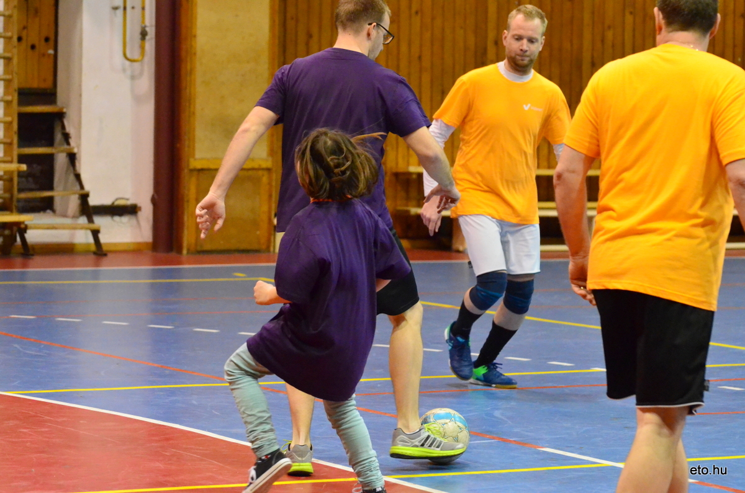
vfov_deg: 9.1
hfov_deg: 13.7
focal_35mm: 150
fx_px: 3098
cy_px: 246
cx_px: 372
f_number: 5
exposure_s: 1/500
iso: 6400
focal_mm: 100
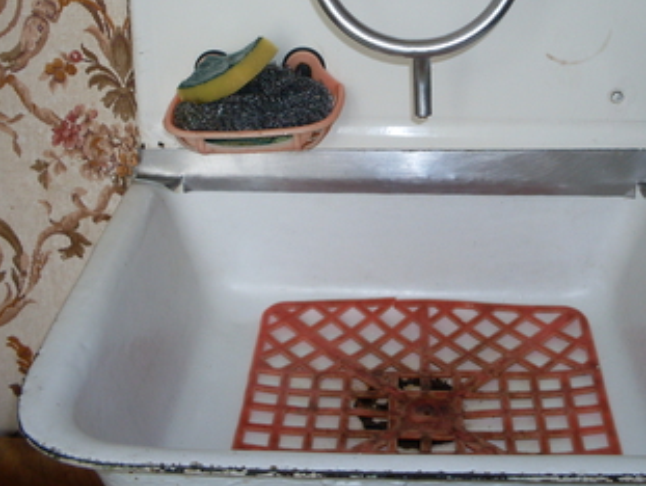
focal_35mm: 55
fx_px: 1028
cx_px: 418
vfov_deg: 26.4
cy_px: 139
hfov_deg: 34.6
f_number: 2.8
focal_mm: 6.3
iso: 100
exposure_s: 1/45
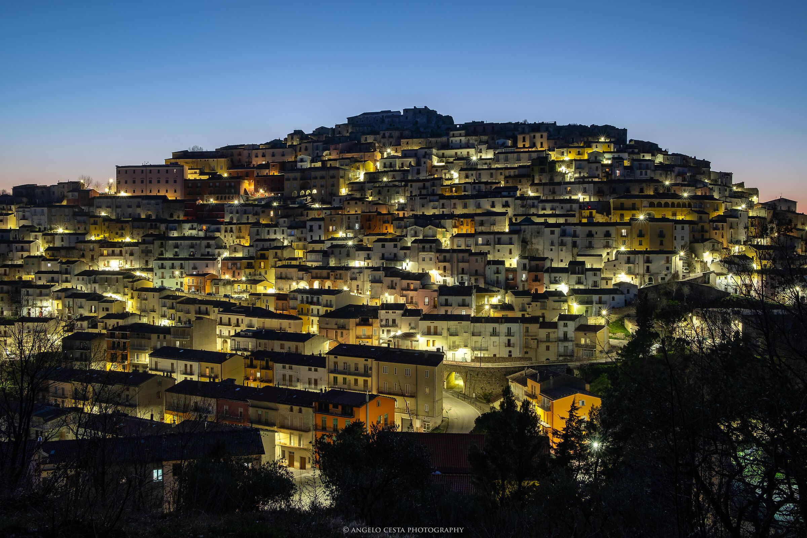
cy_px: 269
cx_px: 404
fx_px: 785
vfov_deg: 37.9
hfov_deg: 54.4
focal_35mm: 35
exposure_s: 10
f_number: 7.1
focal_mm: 23
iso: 200
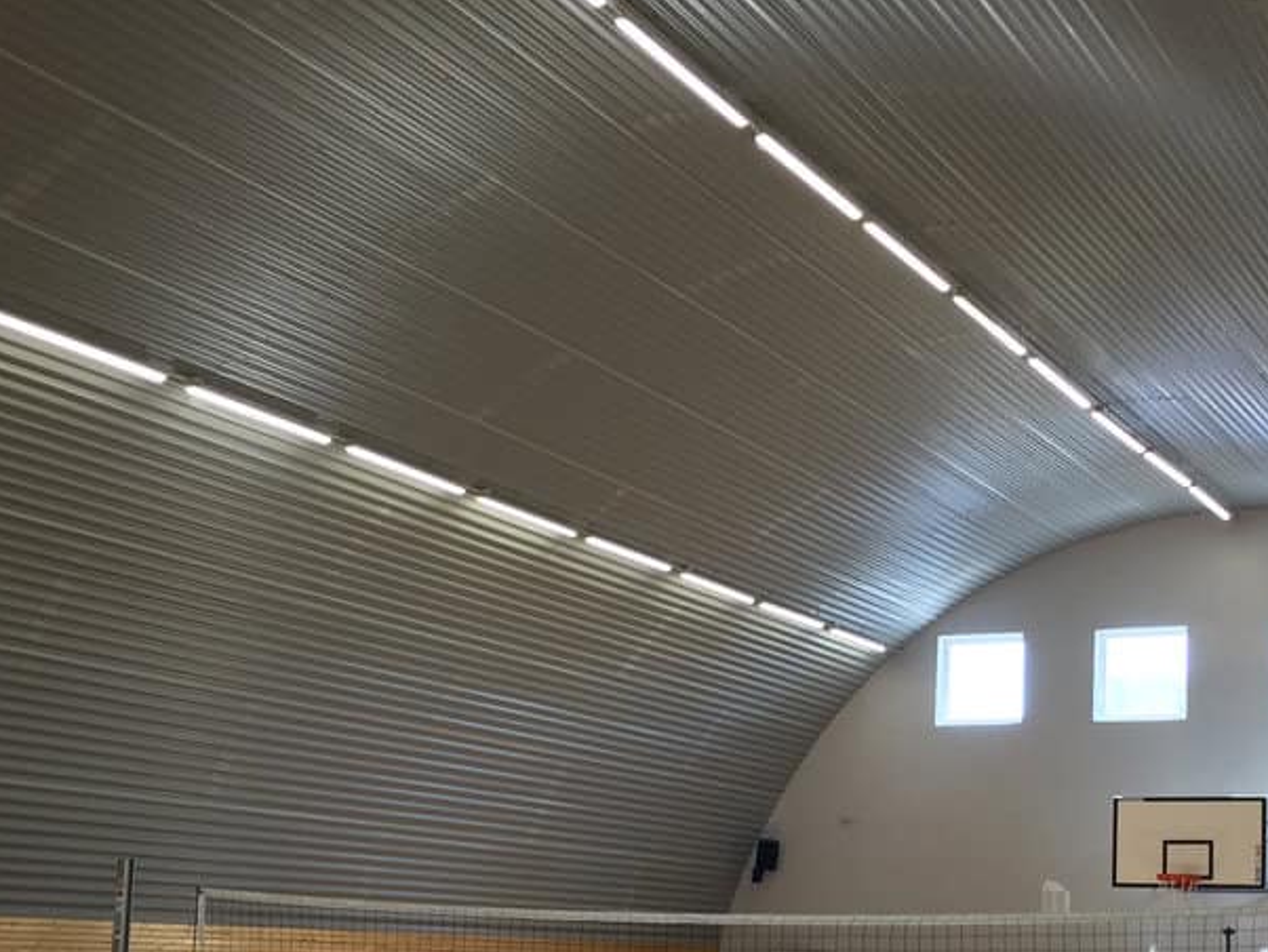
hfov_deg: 36.2
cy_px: 767
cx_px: 912
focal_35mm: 52
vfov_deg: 27.5
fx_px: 1906
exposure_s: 1/50
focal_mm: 4.2
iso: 32
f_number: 2.2
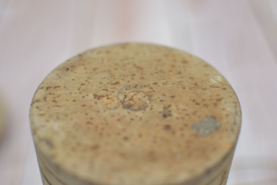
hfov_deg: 37.9
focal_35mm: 52
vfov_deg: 25.8
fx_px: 404
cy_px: 92
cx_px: 138
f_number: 1.8
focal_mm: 35
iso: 100
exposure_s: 1/400
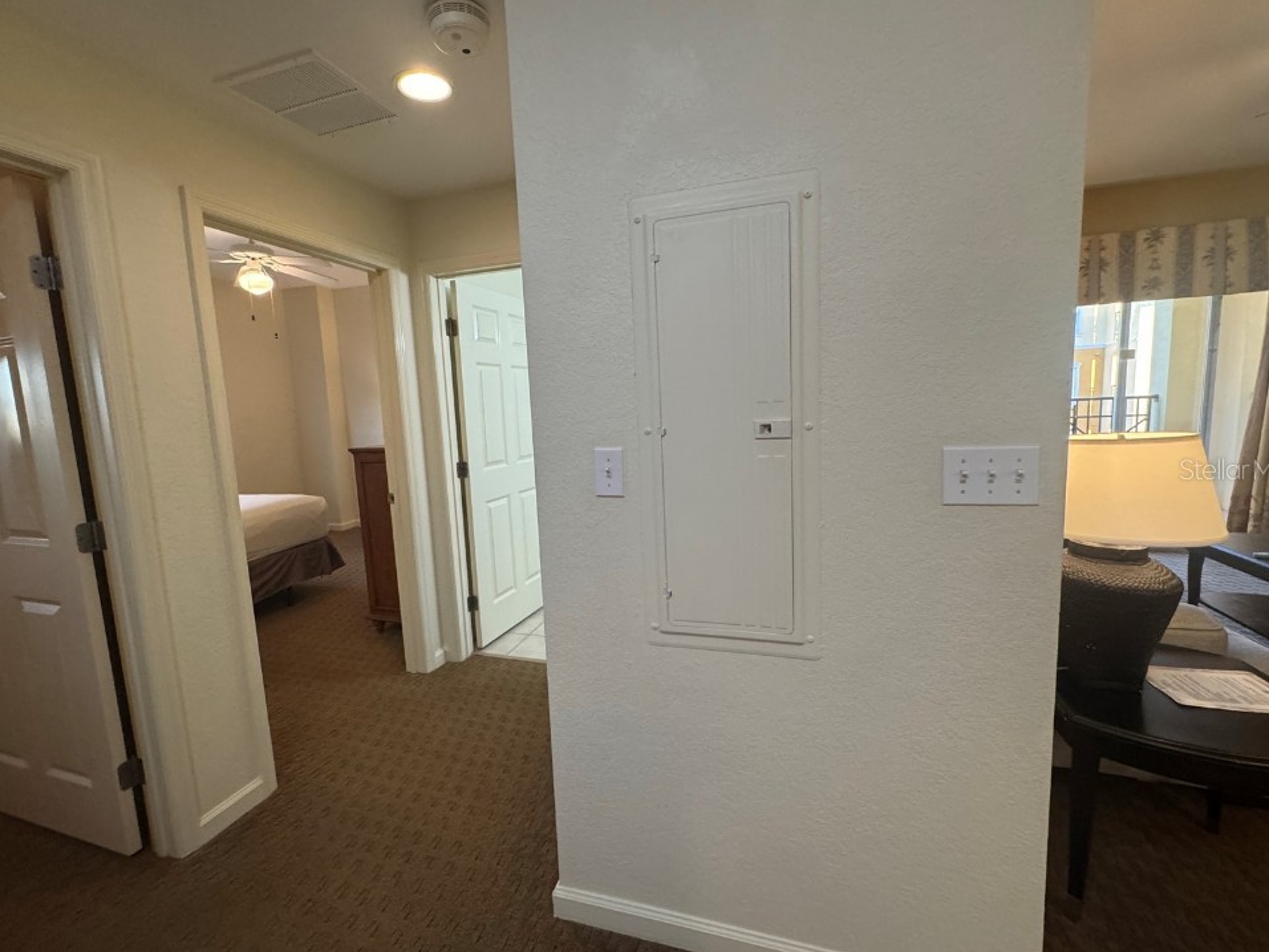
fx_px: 550
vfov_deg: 81.7
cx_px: 625
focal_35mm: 15
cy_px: 469
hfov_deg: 98.2
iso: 320
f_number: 2.2
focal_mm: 2.22
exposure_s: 1/120
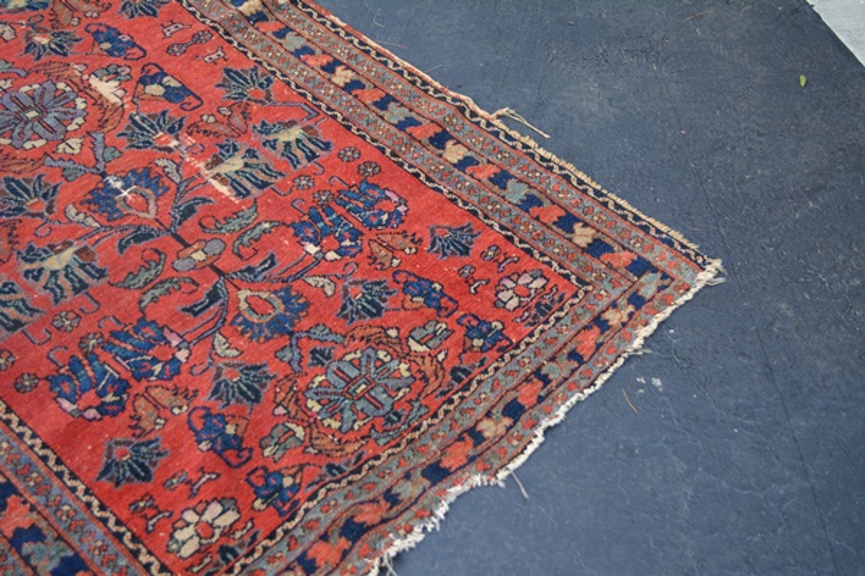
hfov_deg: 36.9
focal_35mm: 54
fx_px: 1297
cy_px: 288
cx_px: 432
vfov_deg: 25.1
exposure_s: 1/100
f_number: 5
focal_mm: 36
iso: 400
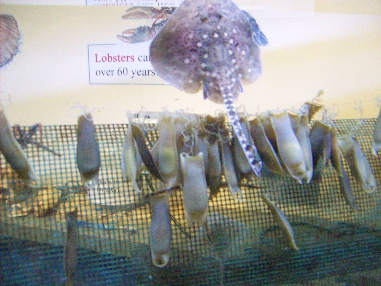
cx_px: 190
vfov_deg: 39.7
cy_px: 143
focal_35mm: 36
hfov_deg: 51.4
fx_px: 396
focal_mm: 6
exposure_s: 1/39.2
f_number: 2.7
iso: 800
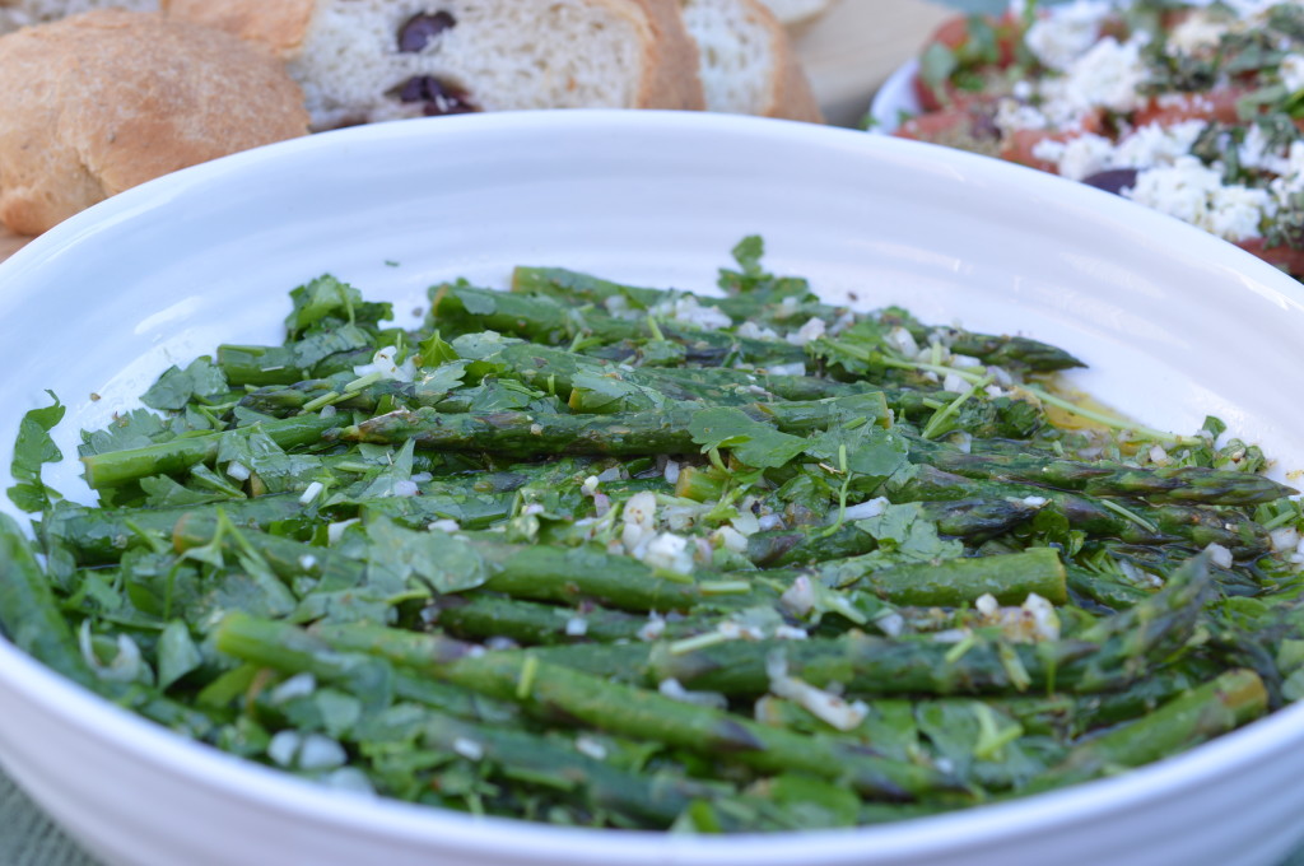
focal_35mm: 60
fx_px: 2171
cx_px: 652
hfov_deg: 33.4
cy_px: 433
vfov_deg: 22.6
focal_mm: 40
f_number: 5.6
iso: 200
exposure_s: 1/125
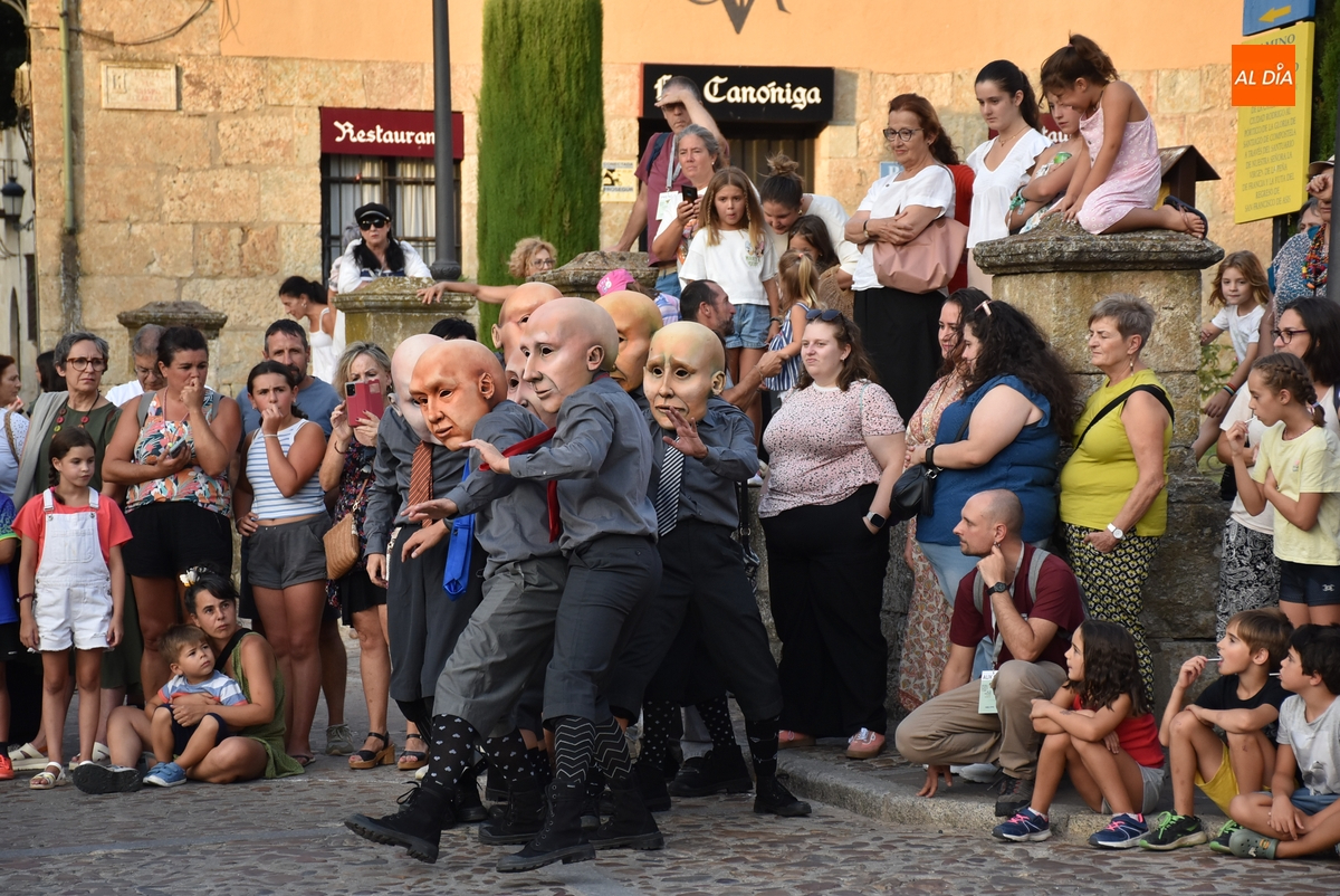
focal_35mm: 105
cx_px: 670
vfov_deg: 13.1
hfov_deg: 19.4
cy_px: 448
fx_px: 3911
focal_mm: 70
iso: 560
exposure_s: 1/400
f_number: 5
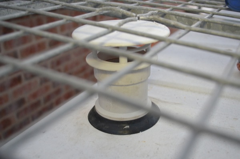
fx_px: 259
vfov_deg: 34.0
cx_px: 120
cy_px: 80
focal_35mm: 39
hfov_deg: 49.7
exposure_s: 1/60
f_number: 4.2
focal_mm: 26
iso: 2200
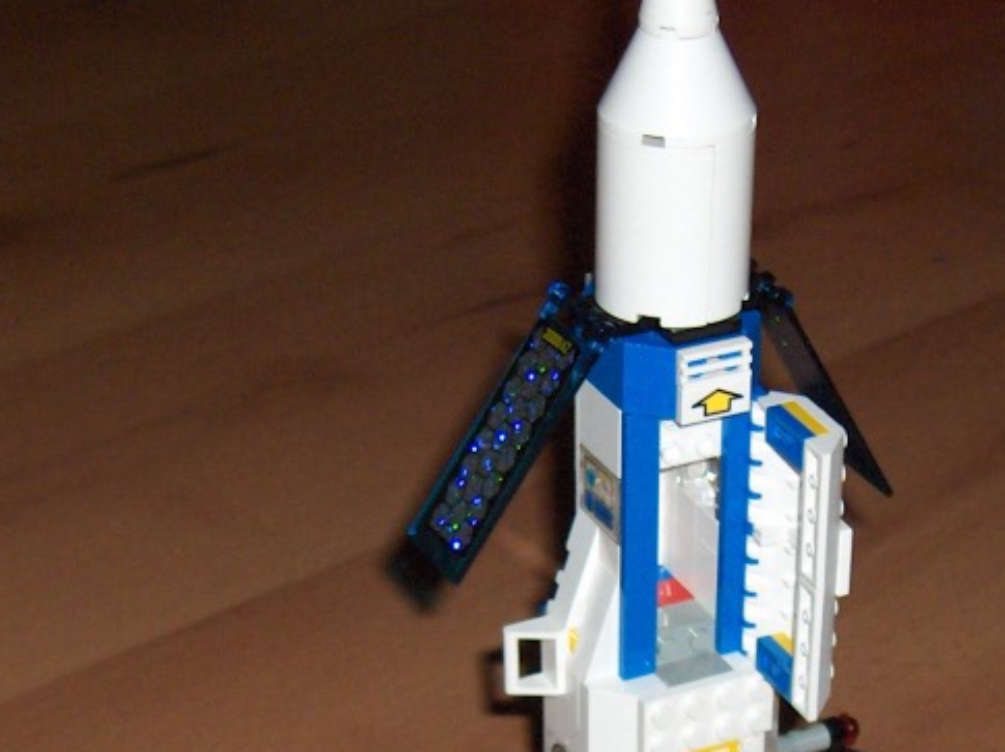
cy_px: 775
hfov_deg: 19.0
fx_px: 2988
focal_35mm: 103
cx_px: 647
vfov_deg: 14.1
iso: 100
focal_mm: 8
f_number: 2.8
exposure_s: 1/60
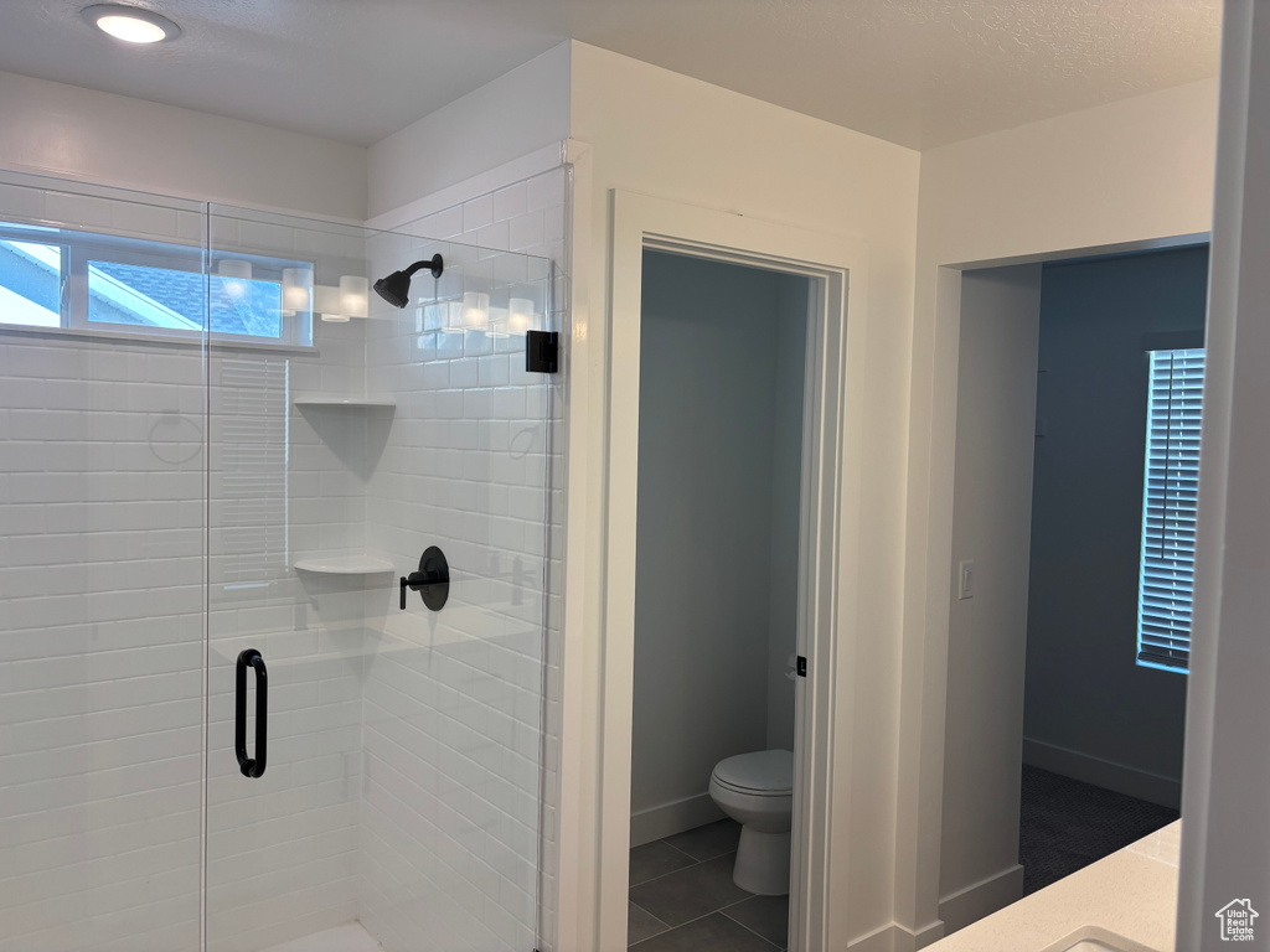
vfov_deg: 53.1
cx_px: 635
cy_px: 476
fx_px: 954
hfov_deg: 67.3
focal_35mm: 26
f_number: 1.6
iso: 50
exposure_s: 1/141
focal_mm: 5.96
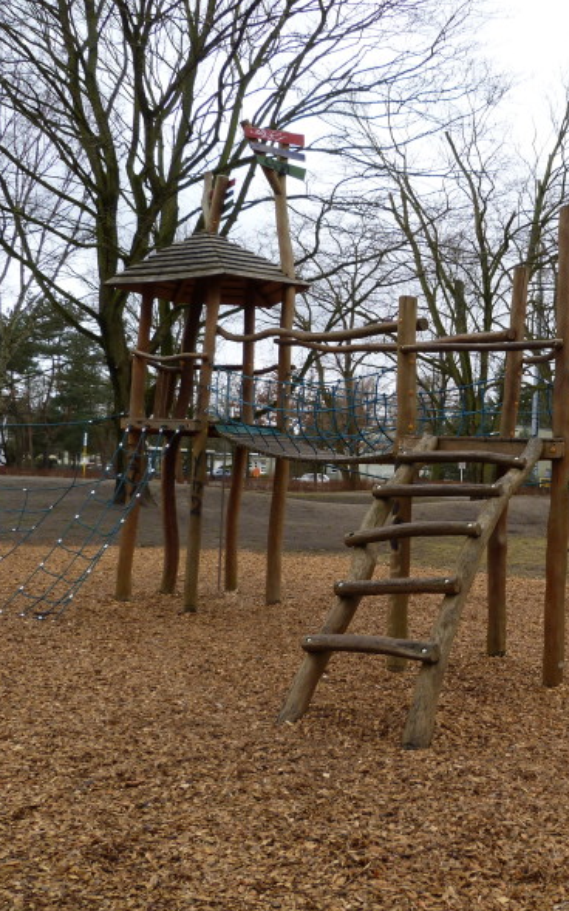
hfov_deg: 34.0
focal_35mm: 36
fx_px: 893
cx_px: 478
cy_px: 456
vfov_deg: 54.0
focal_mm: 4.5
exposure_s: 1/160
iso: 80
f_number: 4
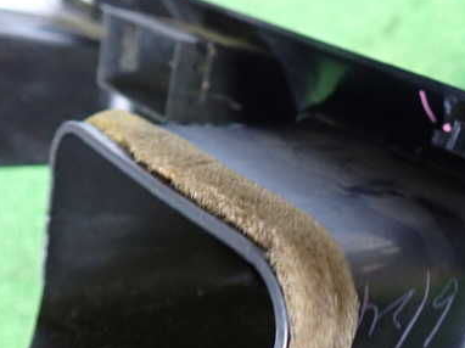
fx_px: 591
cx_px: 359
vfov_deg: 32.7
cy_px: 219
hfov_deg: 41.5
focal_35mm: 44
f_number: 2.2
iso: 800
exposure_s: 1/13
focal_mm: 5.05
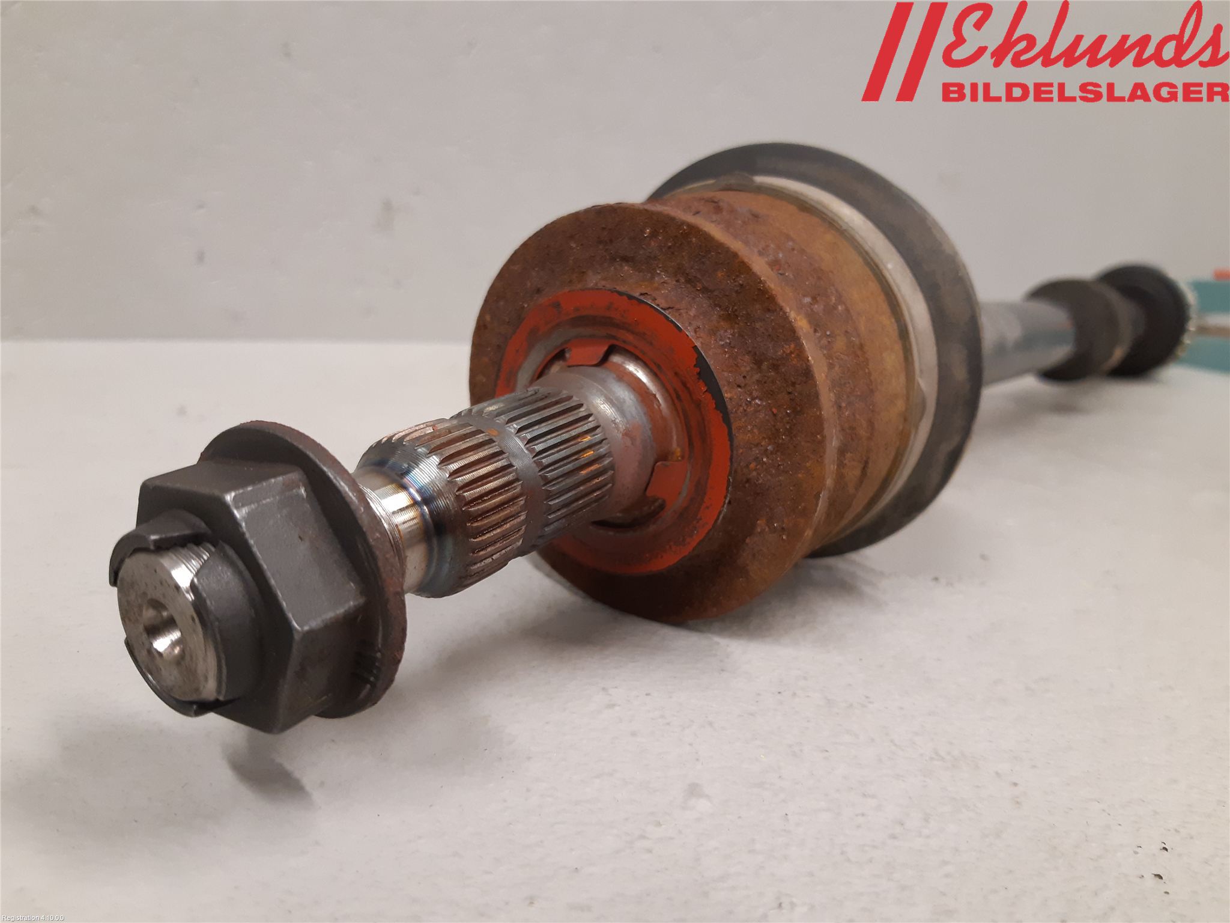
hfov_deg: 67.3
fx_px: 924
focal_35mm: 26
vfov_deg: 53.1
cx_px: 615
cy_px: 462
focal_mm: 3.93
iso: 200
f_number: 1.7
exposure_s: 1/50
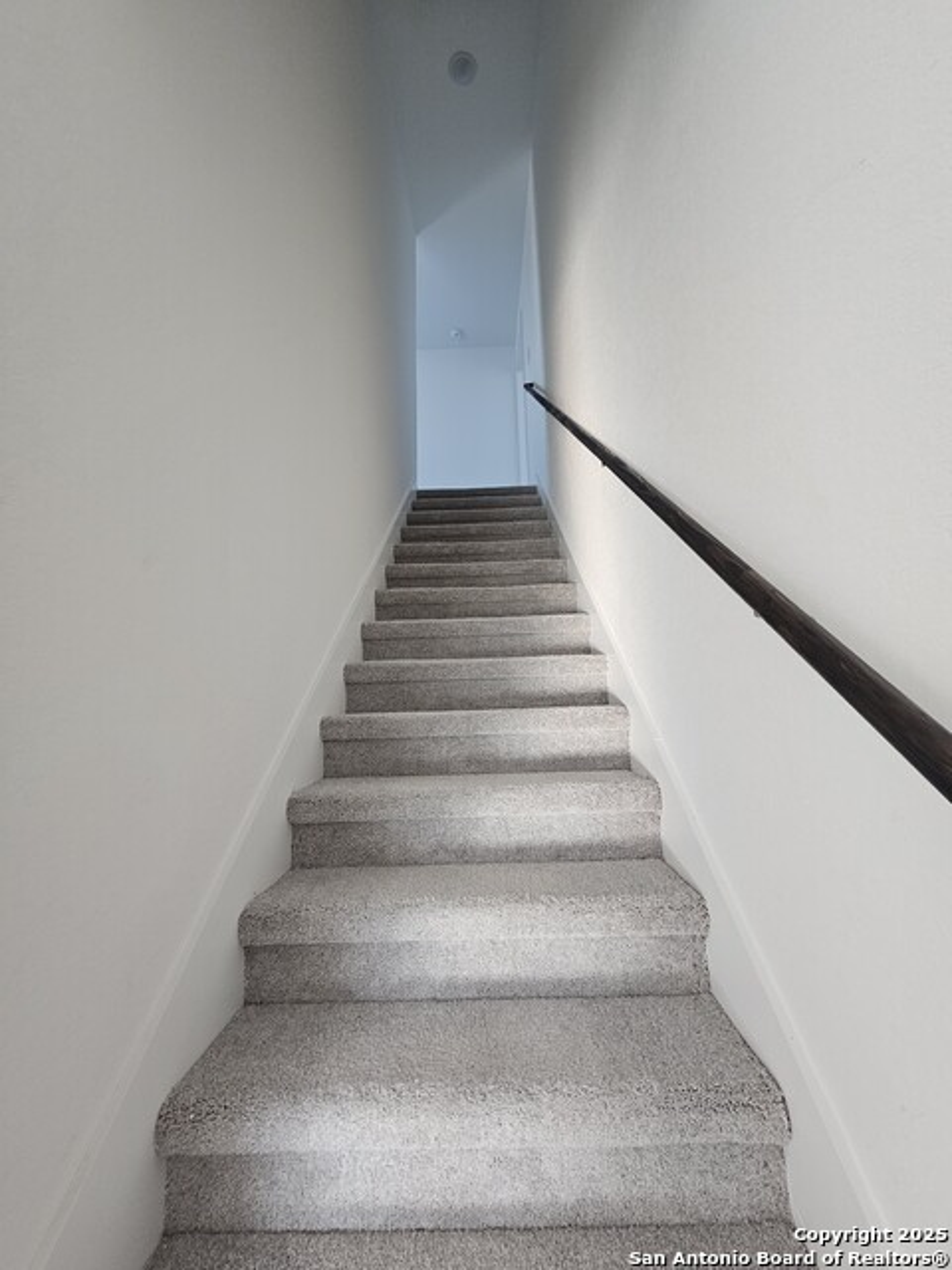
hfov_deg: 89.9
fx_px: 477
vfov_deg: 106.2
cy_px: 635
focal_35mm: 13
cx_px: 476
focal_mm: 2.2
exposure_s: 1/60
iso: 160
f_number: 2.2
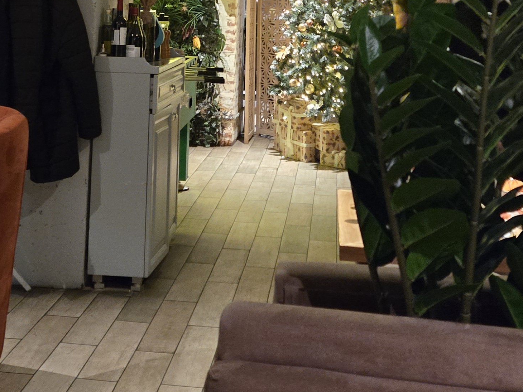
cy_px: -132
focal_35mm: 63
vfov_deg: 20.9
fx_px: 952
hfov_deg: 30.6
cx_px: 193
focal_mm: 5.4
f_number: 1.8
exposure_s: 1/50
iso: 2000
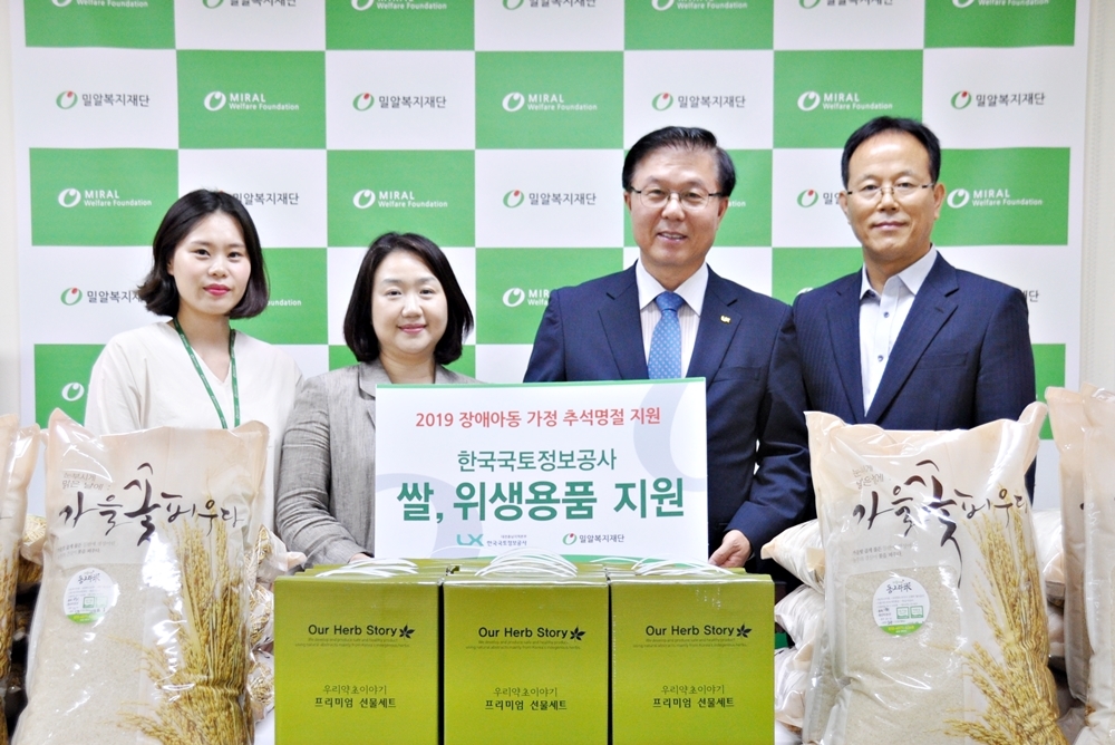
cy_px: 372
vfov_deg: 34.3
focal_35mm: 39
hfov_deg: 49.5
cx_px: 558
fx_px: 1209
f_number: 5
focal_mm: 26
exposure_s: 1/100
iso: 640
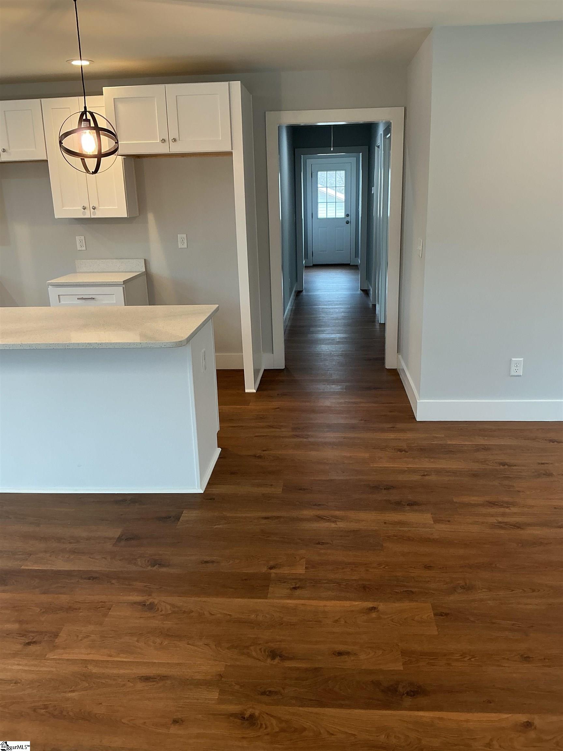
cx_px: 282
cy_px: 376
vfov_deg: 61.7
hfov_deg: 48.2
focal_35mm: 29
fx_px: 629
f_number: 1.8
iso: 64
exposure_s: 1/50
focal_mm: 3
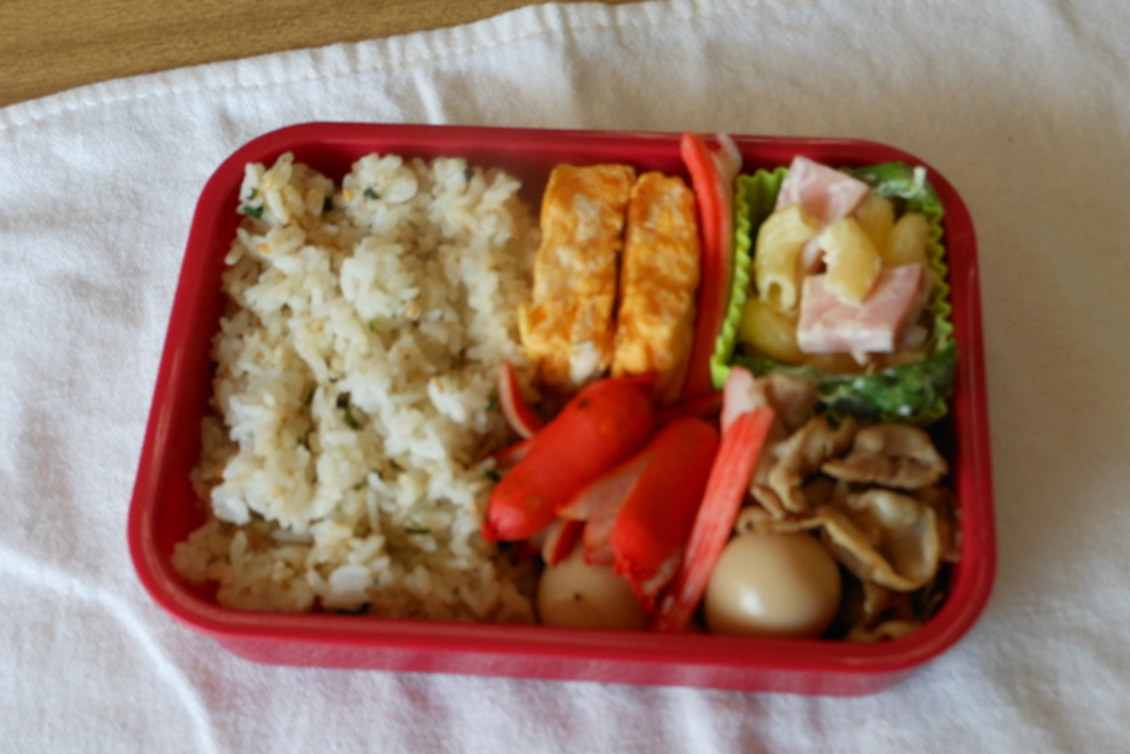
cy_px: 362
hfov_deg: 41.9
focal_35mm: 47
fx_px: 1476
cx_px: 564
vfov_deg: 28.7
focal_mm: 8.1
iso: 80
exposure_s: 1/100
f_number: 4.6
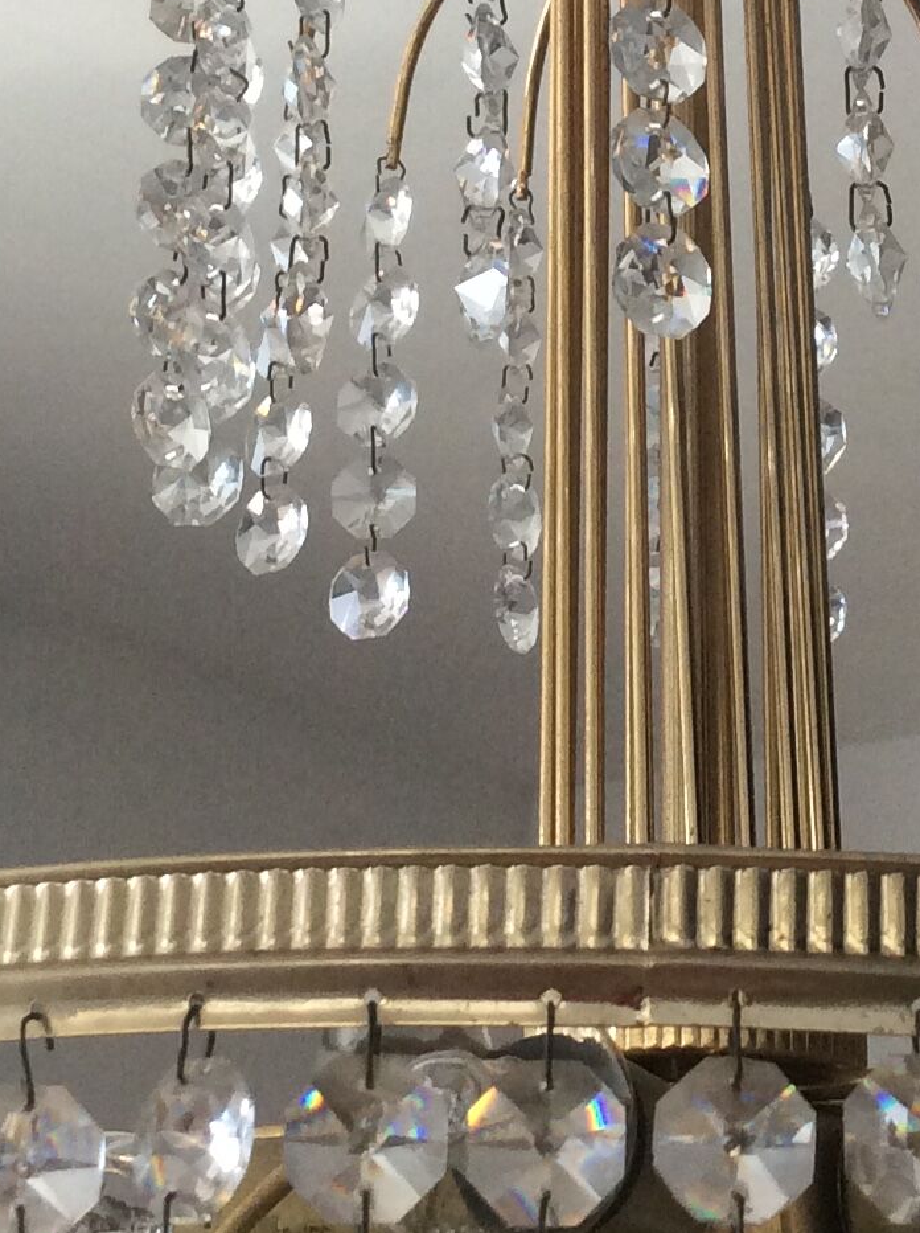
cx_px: 681
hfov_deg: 16.5
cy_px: 254
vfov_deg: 21.8
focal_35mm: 89
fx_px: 3163
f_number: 2.4
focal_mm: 3.3
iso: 64
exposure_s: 1/100
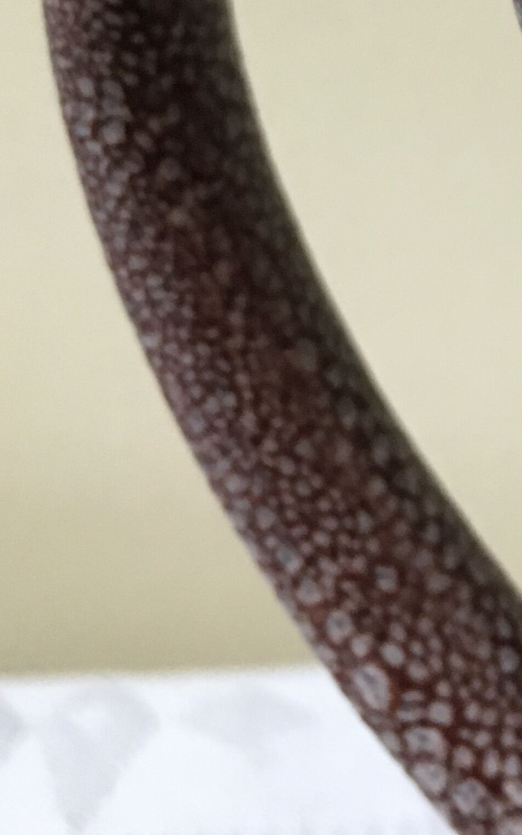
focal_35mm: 81
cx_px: 709
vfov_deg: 24.2
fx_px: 1844
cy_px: -25
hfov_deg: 15.2
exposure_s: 1/33
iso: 160
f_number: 2.2
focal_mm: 4.15
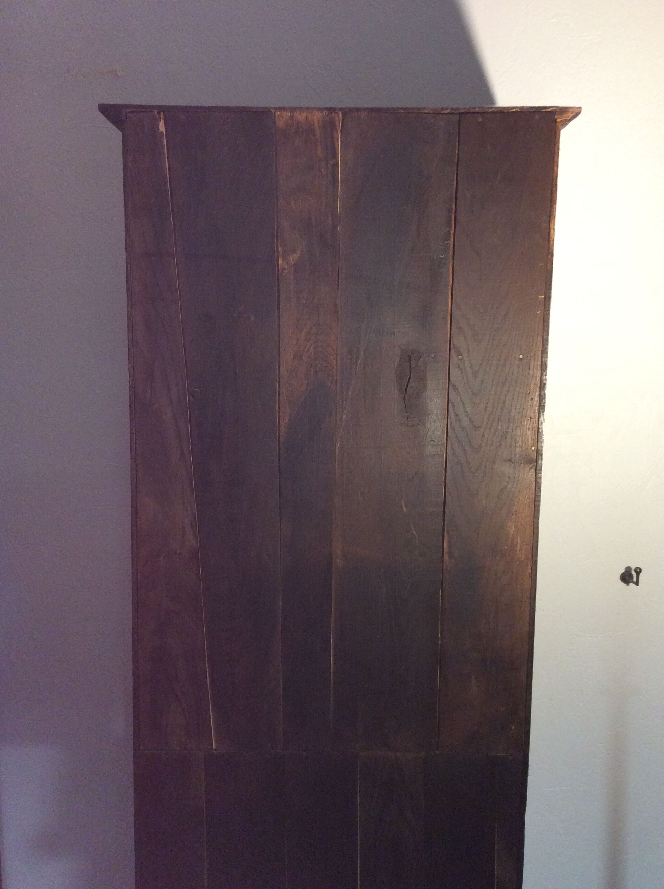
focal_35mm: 32
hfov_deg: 44.1
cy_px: 444
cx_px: 332
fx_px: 821
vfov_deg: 56.9
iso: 160
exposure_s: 1/25
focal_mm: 3.3
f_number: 2.4
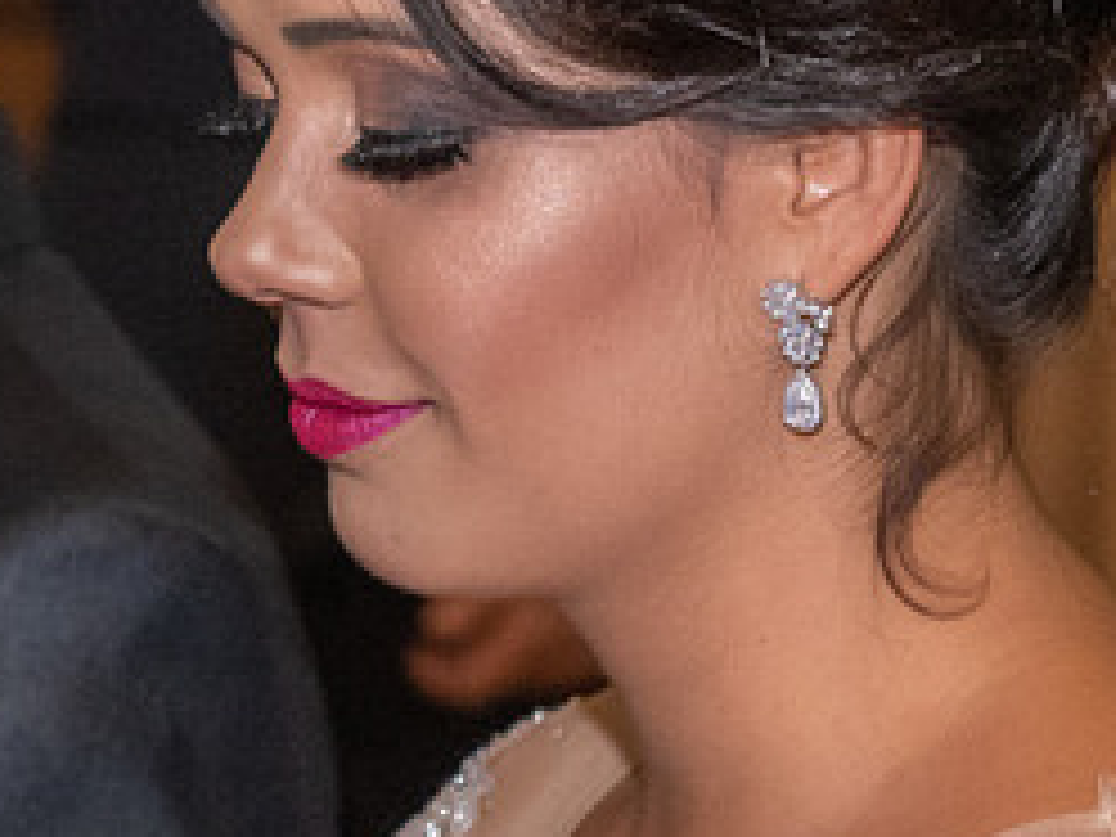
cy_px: 461
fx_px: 10510
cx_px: 148
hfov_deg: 6.1
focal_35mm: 326
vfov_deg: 4.6
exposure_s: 1/200
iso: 3200
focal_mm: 70
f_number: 4.5
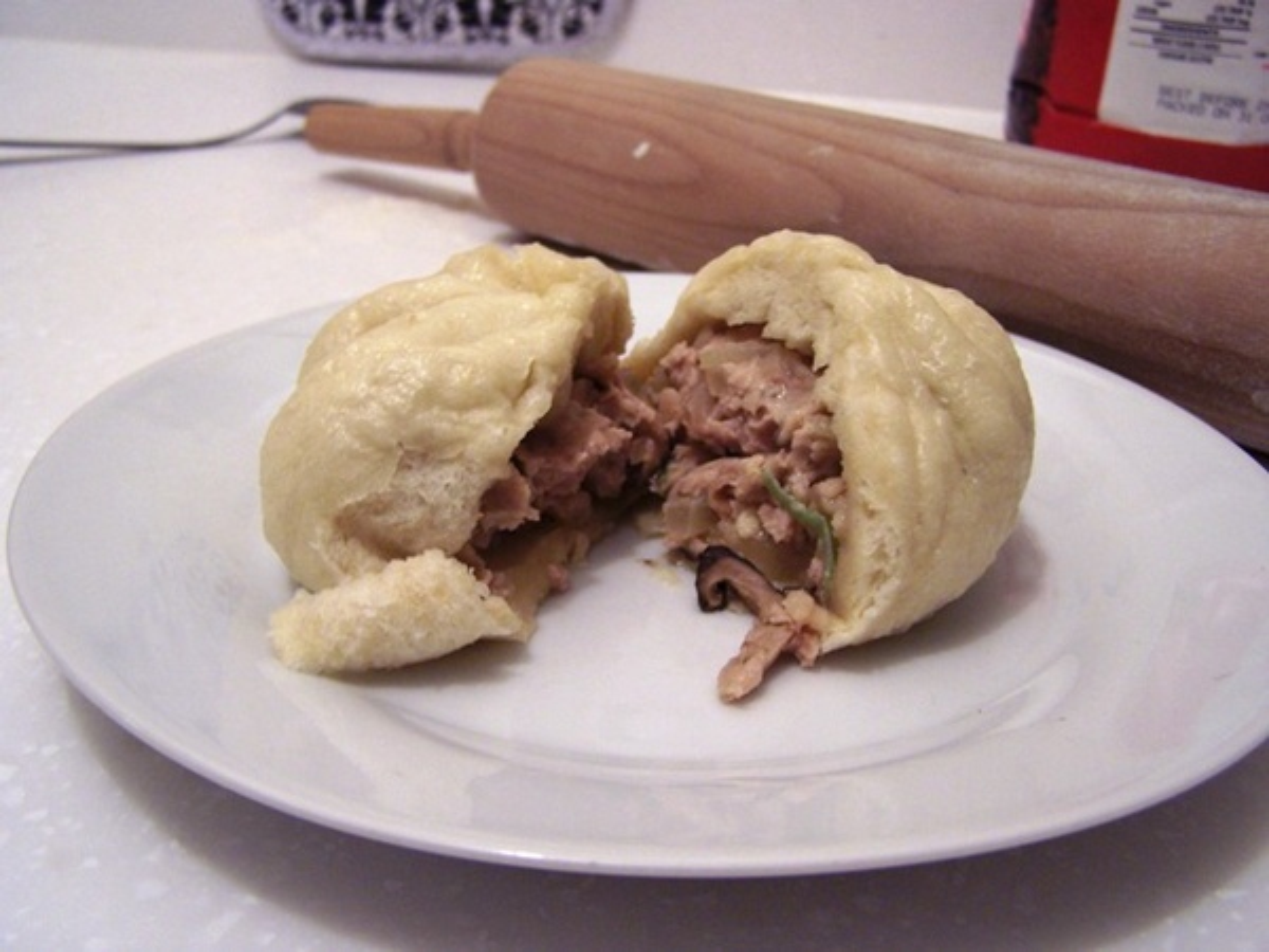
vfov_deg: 37.7
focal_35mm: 38
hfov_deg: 49.0
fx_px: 1393
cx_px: 634
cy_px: 476
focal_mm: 6.3
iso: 140
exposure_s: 1/10
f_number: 2.8
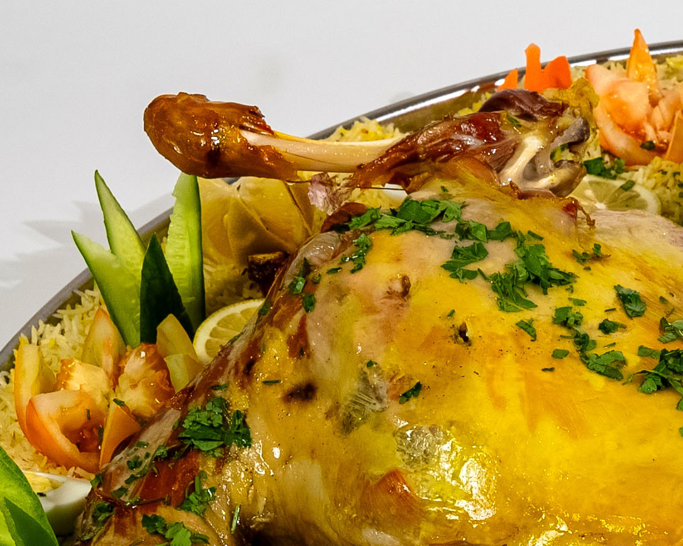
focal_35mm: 154
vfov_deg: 10.0
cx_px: 835
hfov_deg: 12.2
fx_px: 3113
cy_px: 525
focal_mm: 42
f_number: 10
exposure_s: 1/100
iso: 640
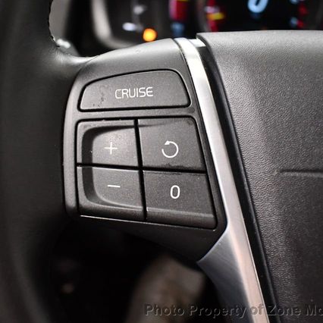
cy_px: 162
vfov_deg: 36.8
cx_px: 133
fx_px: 486
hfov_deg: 36.7
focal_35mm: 46
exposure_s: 1/100
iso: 3200
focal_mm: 18
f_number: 3.5
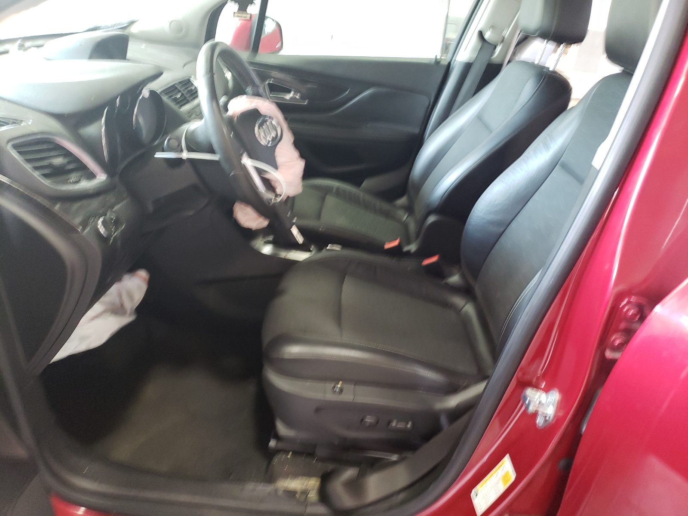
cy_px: 258
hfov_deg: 67.3
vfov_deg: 53.1
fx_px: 517
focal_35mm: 26
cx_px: 344
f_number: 1.5
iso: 292
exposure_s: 1/30
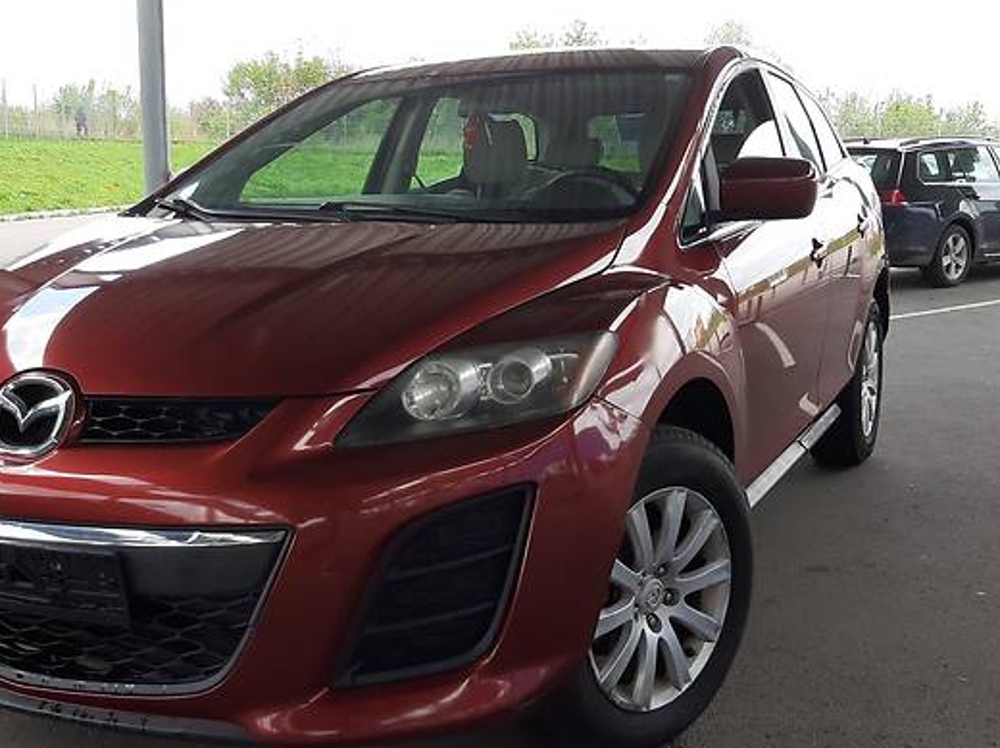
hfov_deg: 46.7
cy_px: 399
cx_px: 427
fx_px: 1154
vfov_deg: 35.9
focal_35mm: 40
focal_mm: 3.9
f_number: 1.7
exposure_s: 1/203
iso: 40
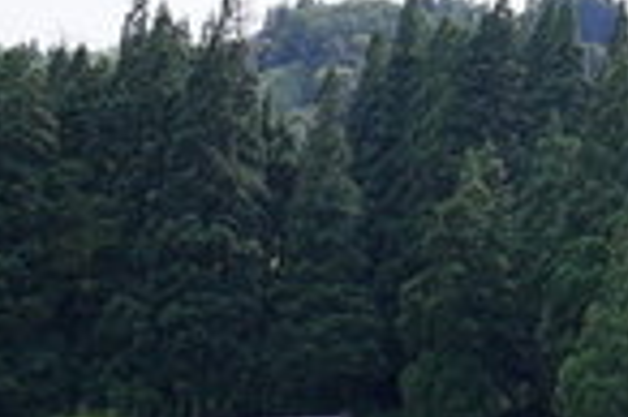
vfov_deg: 12.4
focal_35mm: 103
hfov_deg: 18.7
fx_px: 1795
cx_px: 761
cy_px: 692
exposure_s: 1/3200
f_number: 3.5
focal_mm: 20
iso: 400
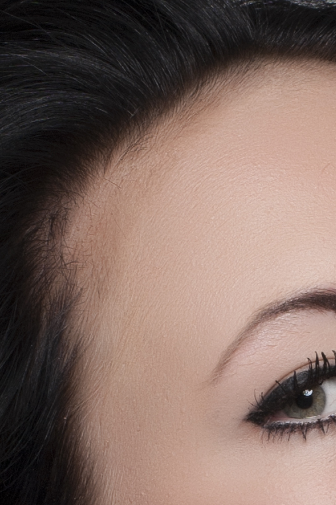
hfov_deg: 4.6
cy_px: 980
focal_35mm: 296
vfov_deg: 6.8
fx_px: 4149
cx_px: 386
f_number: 13
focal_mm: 50
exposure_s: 1/500
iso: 200
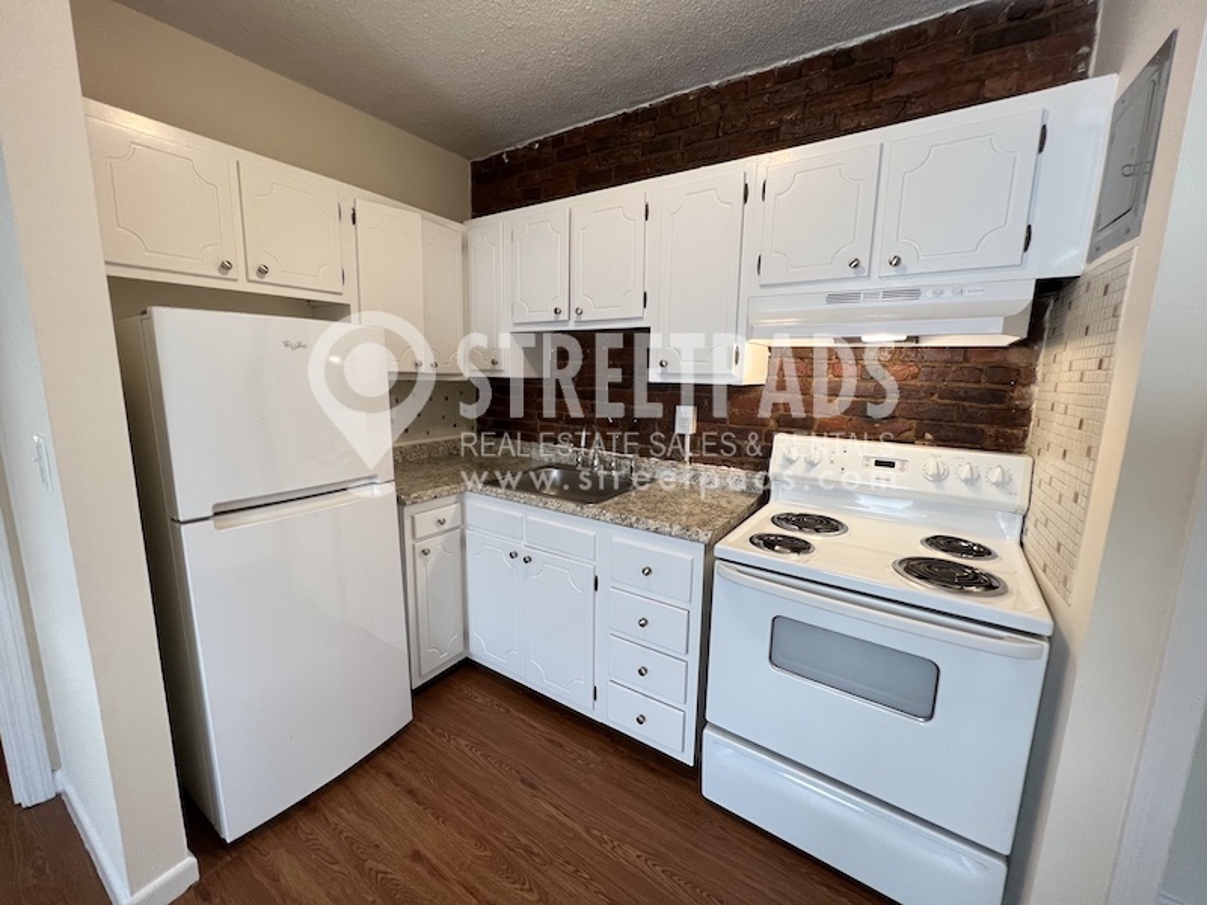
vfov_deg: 89.9
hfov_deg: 106.2
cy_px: 452
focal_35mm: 13
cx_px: 604
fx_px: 453
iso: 125
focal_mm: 1.57
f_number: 1.8
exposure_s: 1/120
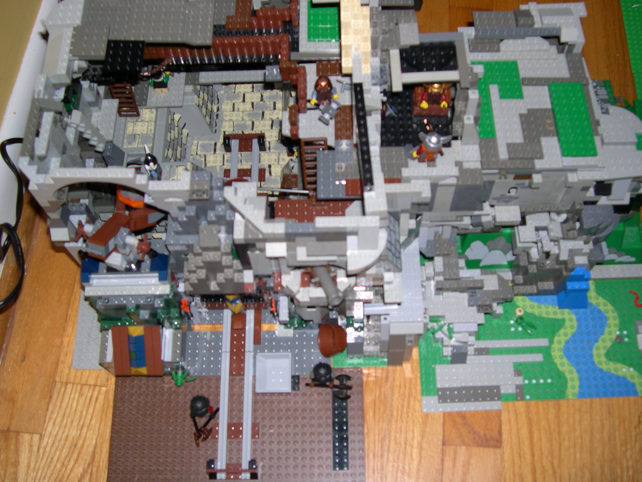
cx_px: 321
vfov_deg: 37.7
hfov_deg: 49.0
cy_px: 241
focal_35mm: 38
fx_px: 705
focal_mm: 8
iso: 100
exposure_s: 1/60
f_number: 2.8
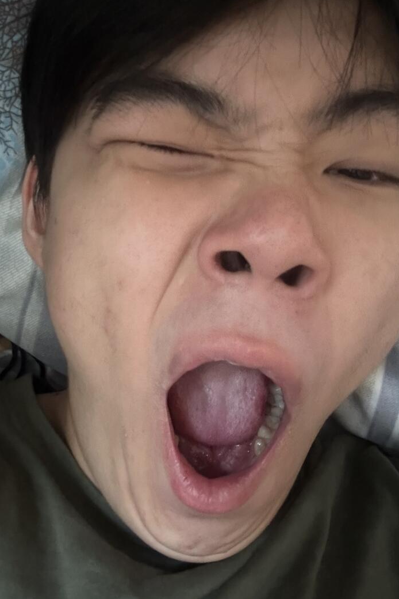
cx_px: 183
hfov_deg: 41.1
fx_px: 532
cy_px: 295
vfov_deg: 58.7
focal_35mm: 32
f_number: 1.9
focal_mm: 2.69
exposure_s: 1/15
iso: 640
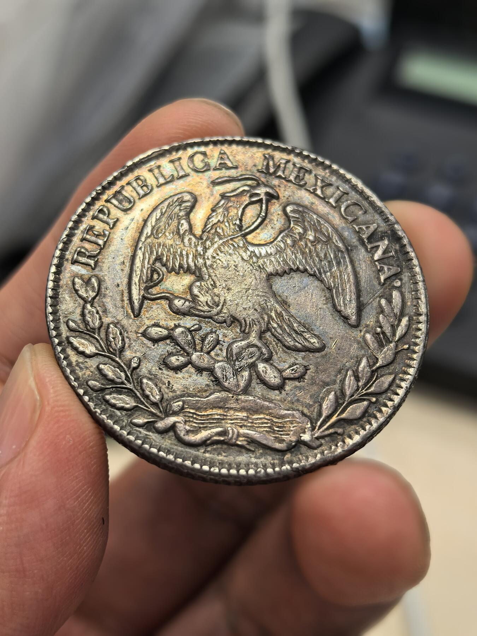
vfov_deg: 35.5
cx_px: 238
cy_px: 318
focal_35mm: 54
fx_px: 992
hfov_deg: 27.0
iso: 125
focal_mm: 6.98
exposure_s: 1/100
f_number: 2
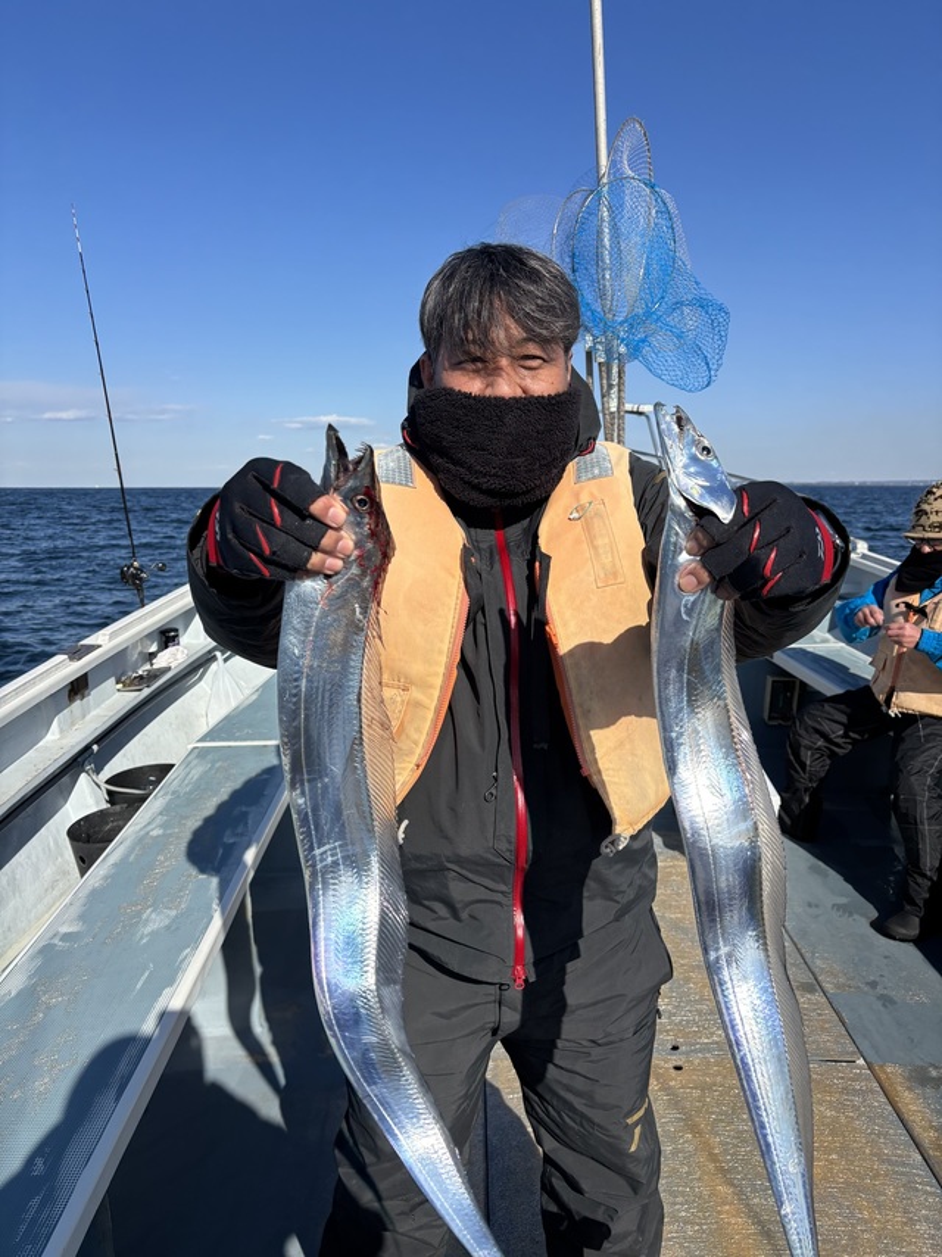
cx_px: 471
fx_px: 944
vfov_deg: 67.3
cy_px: 628
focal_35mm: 26
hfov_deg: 53.0
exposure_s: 1/5076
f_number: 1.6
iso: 50
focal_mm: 5.96
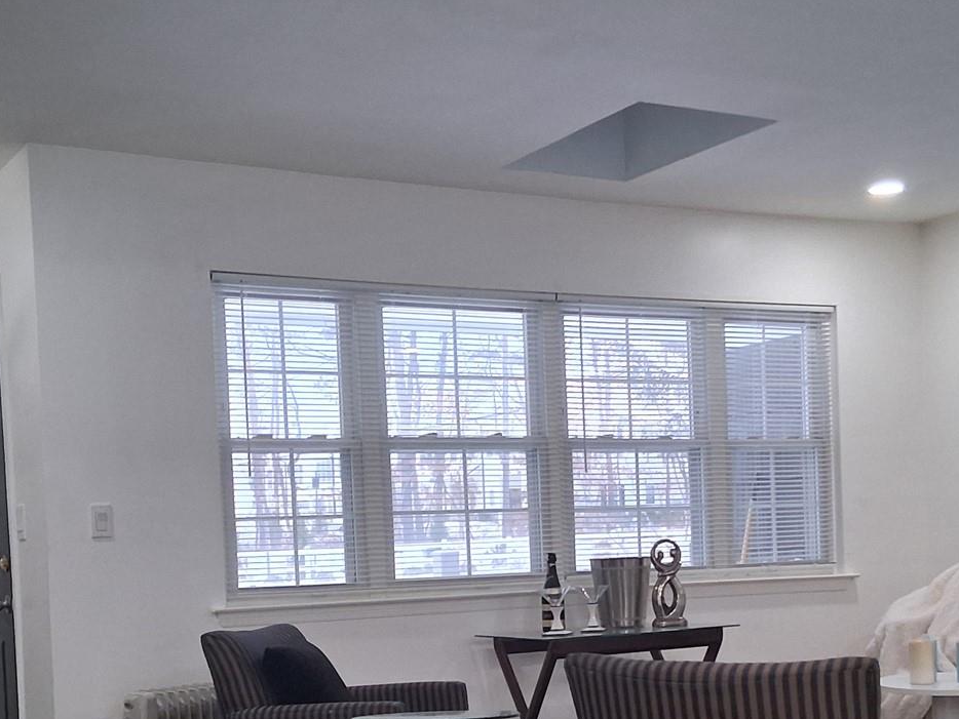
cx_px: 535
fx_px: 1580
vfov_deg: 25.2
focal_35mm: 57
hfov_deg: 33.7
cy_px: 586
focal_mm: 3.98
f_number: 1.8
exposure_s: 1/100
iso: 250
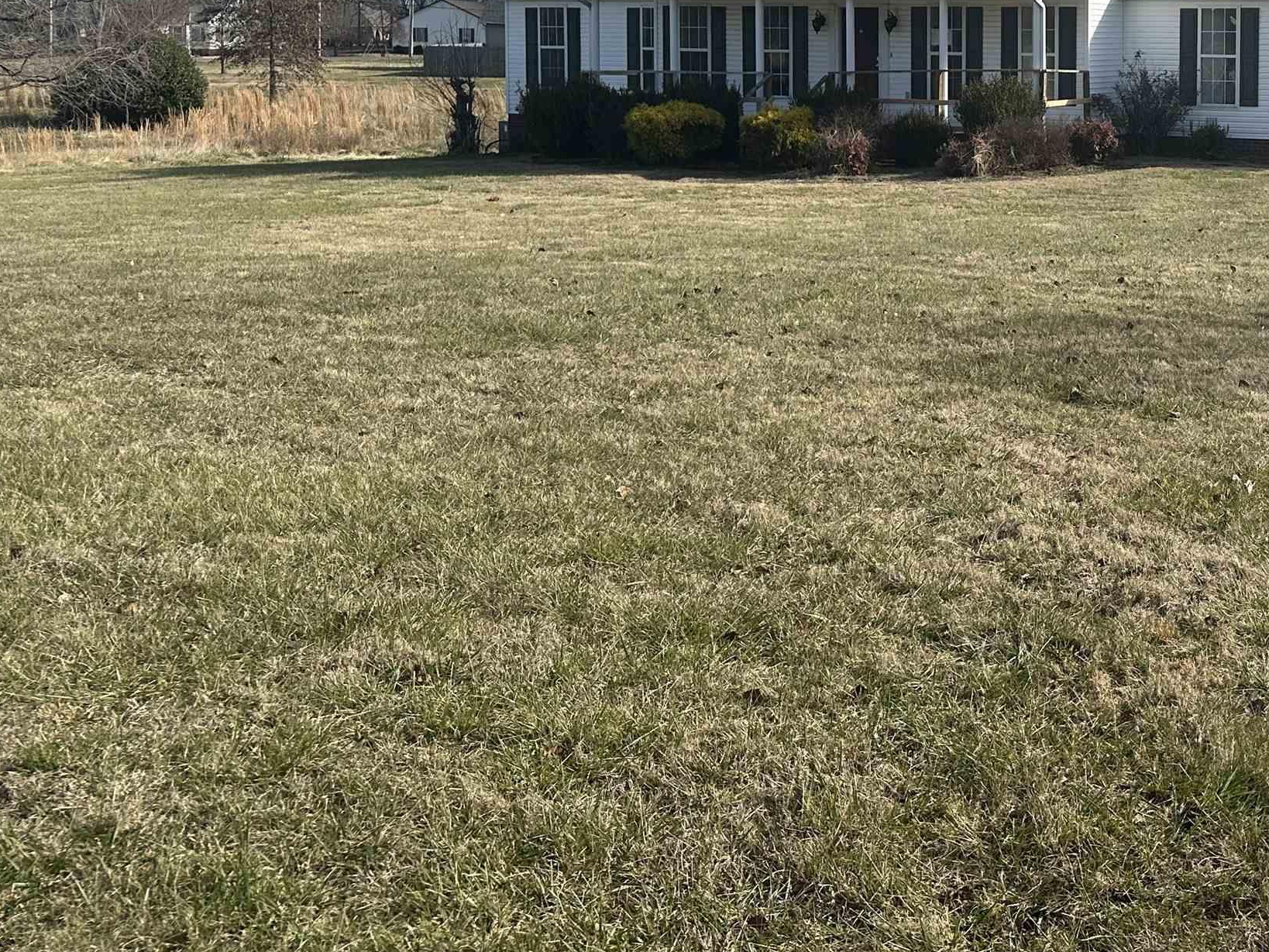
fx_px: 1650
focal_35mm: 45
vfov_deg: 30.9
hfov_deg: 39.2
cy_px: 115
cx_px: 1131
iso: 80
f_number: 1.78
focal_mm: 6.86
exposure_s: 1/5848
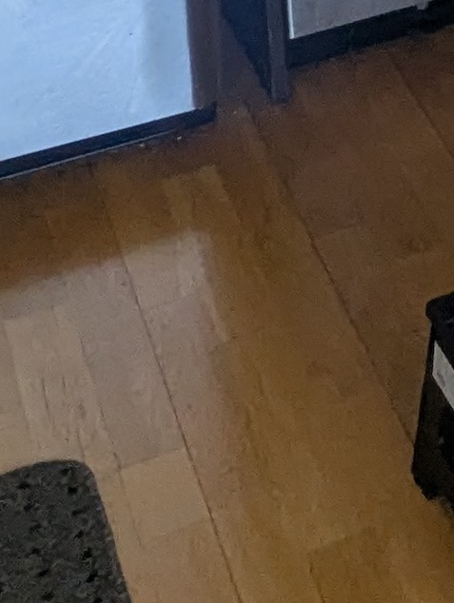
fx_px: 1798
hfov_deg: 12.6
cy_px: -483
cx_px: 906
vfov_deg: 16.1
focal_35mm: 103
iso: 143
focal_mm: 2.35
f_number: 2.2
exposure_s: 1/132
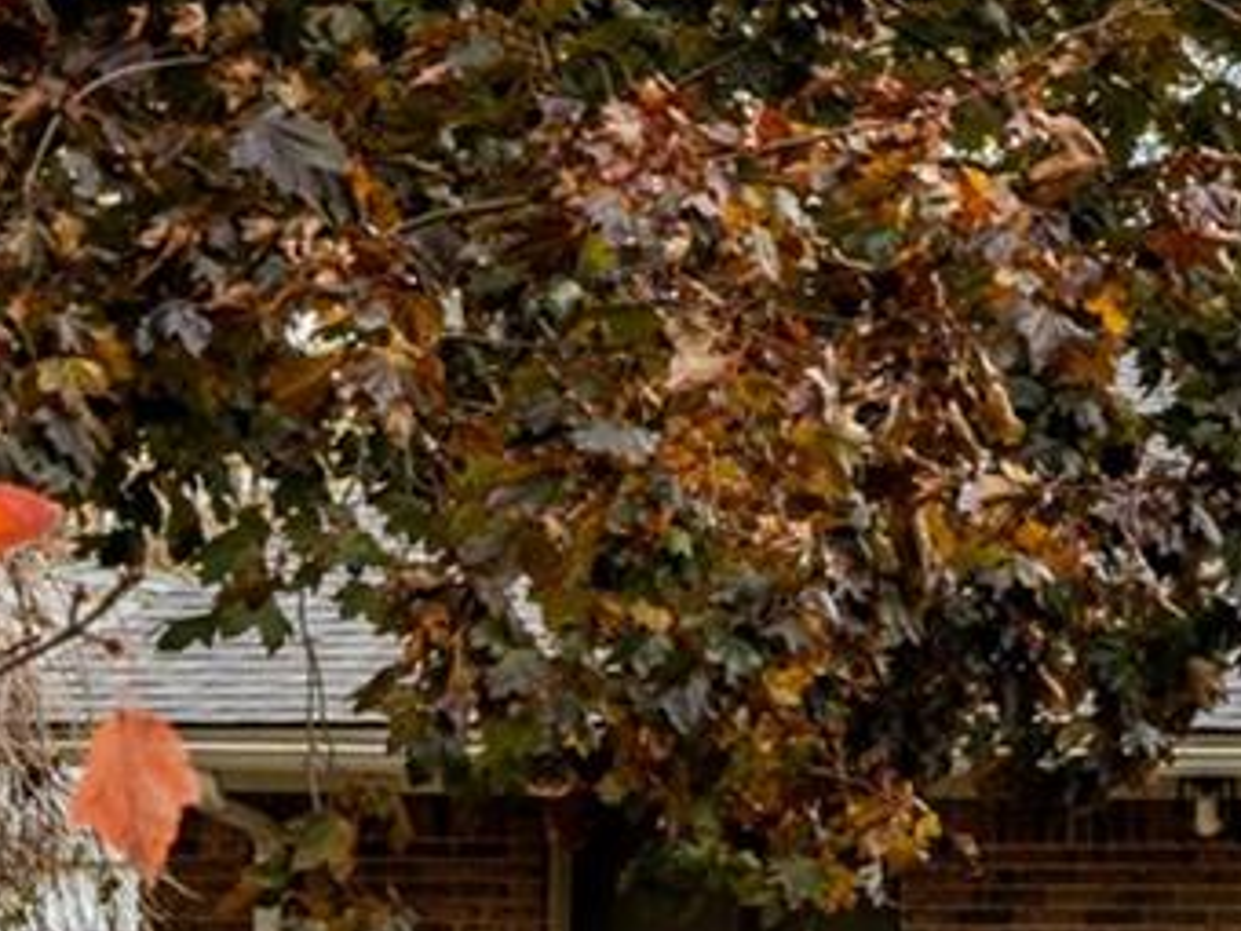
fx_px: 6023
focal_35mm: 168
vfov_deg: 8.8
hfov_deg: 9.5
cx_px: 3599
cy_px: 747
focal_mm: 29
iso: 250
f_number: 9
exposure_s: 1/80
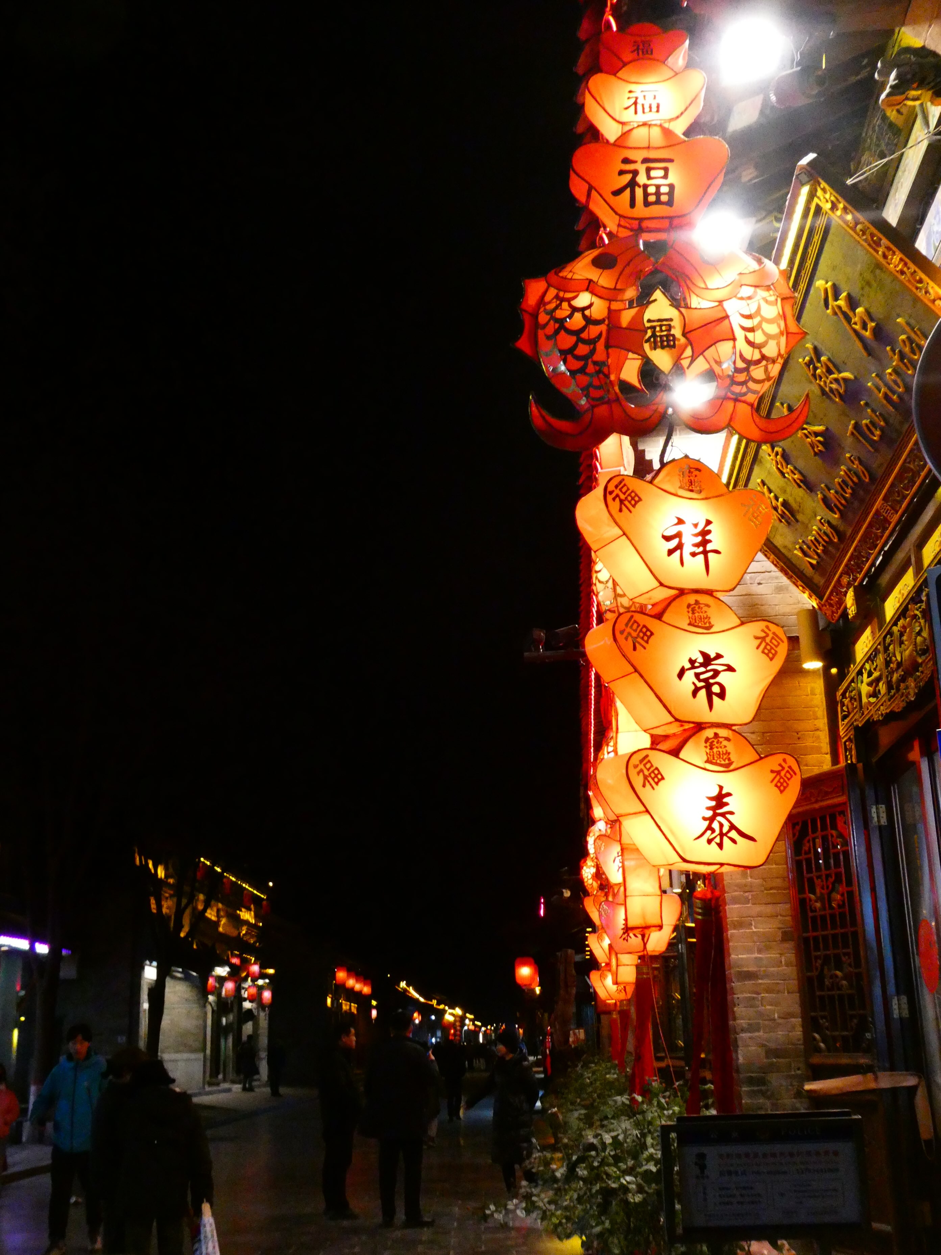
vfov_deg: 50.1
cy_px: 628
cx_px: 470
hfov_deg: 38.7
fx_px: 1341
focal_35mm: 37
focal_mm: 6.7
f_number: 3.7
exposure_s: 1/80
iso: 1000
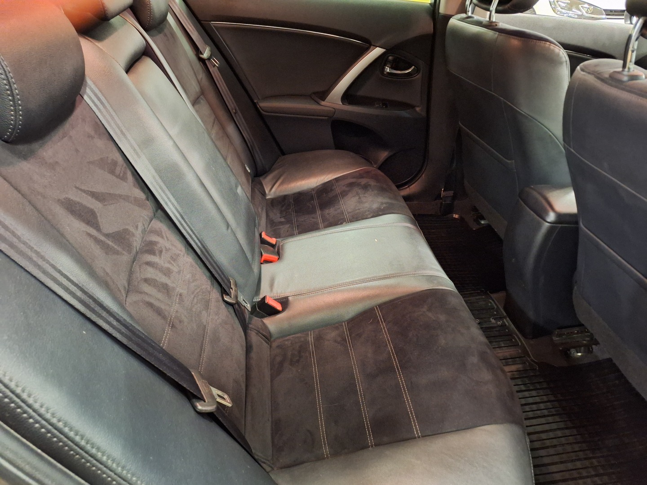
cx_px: 324
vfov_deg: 58.9
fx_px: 430
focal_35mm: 23
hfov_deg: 73.9
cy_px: 242
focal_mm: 5.54
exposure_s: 1/13
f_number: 1.8
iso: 1250
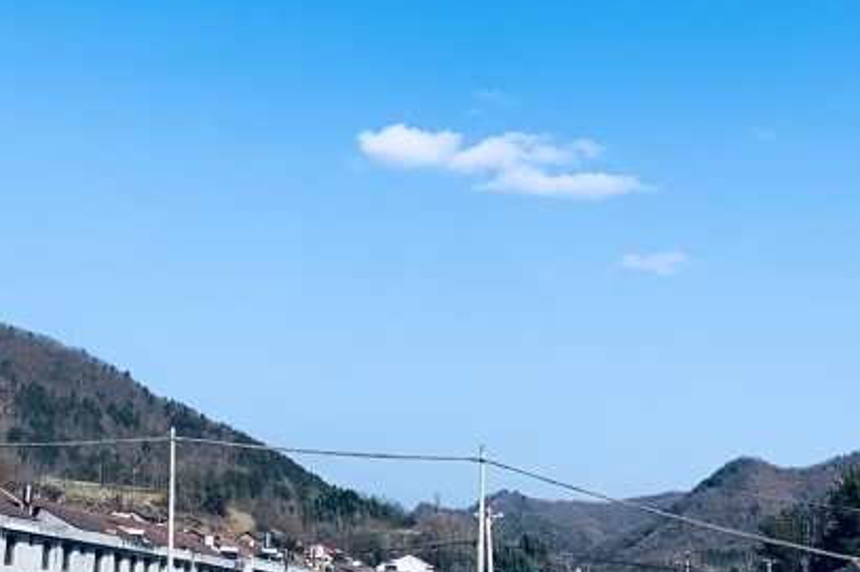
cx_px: 66
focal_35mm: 68
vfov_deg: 19.3
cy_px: -42
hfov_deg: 28.4
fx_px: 1624
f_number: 1.8
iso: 25
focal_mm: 4.25
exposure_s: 1/2257
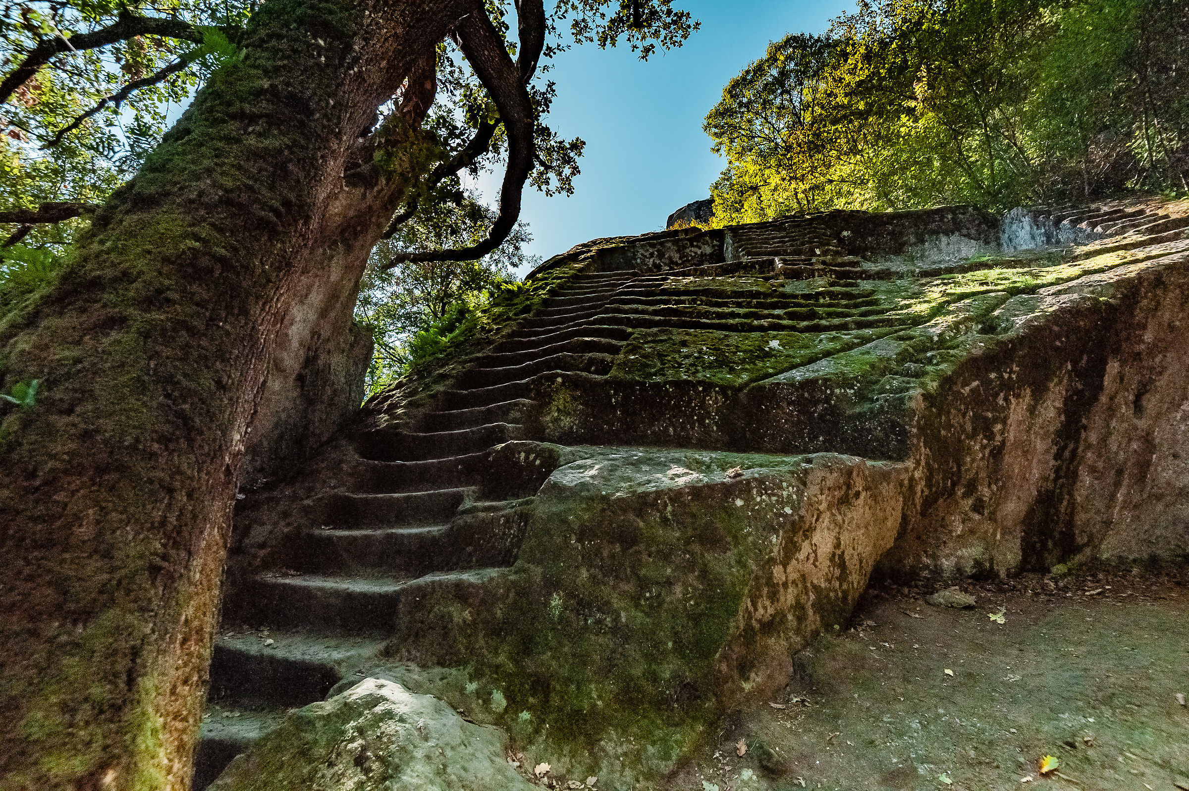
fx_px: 528
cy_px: 396
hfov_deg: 96.8
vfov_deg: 73.7
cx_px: 594
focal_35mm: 16
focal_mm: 16
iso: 2000
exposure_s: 1/1000
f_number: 5.6
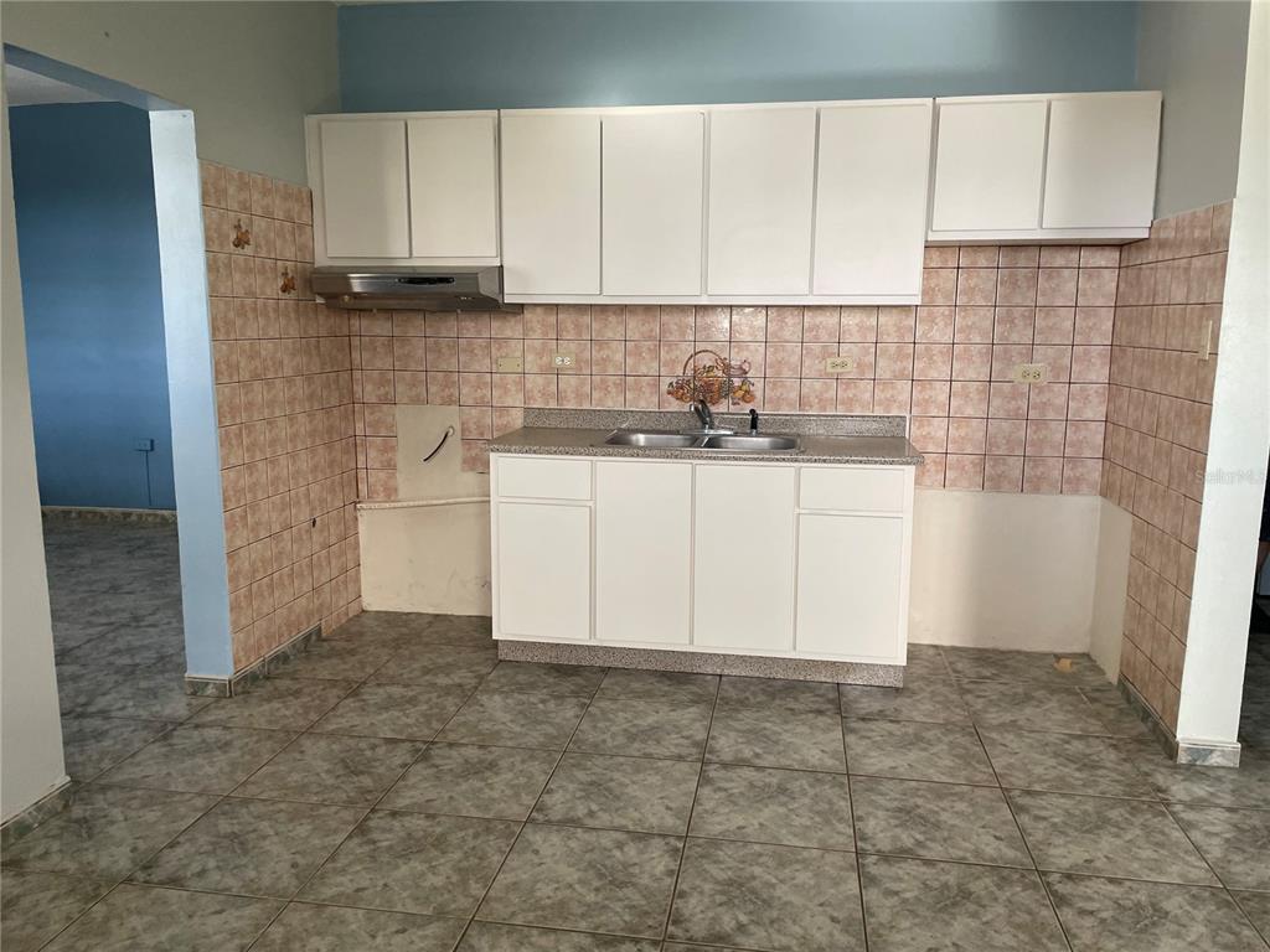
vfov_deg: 53.1
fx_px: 954
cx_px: 635
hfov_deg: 67.3
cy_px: 476
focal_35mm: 26
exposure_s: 1/121
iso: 100
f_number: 1.6
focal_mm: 4.2
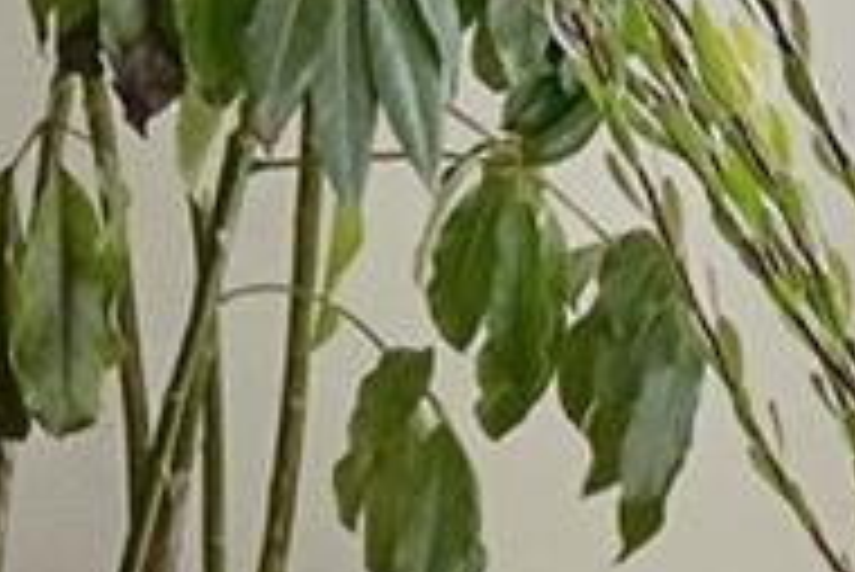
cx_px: 1233
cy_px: 261
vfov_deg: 5.8
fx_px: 5633
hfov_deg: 8.5
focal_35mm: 237
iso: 400
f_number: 11
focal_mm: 20
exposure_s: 1/125
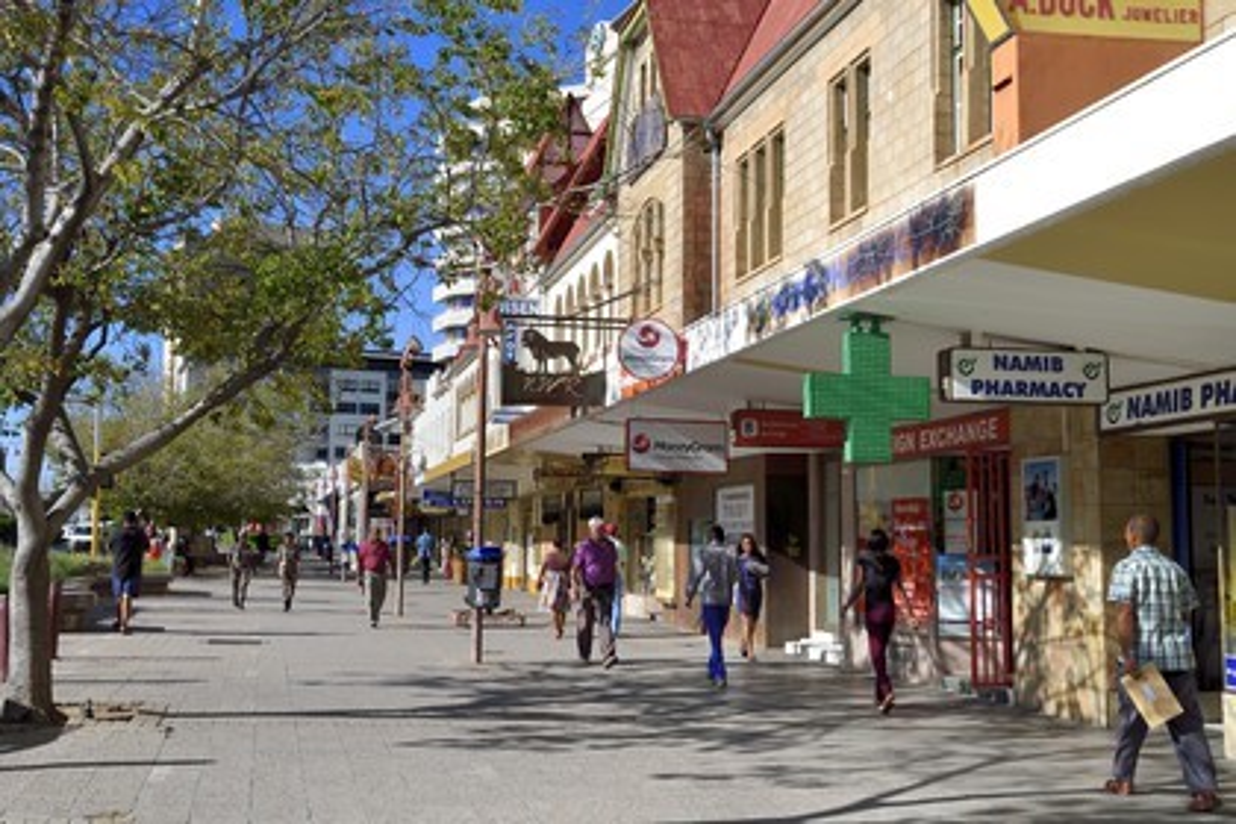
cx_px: 618
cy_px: 412
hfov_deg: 46.4
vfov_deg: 31.9
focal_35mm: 42
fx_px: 1442
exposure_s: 1/320
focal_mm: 42
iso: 250
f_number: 14
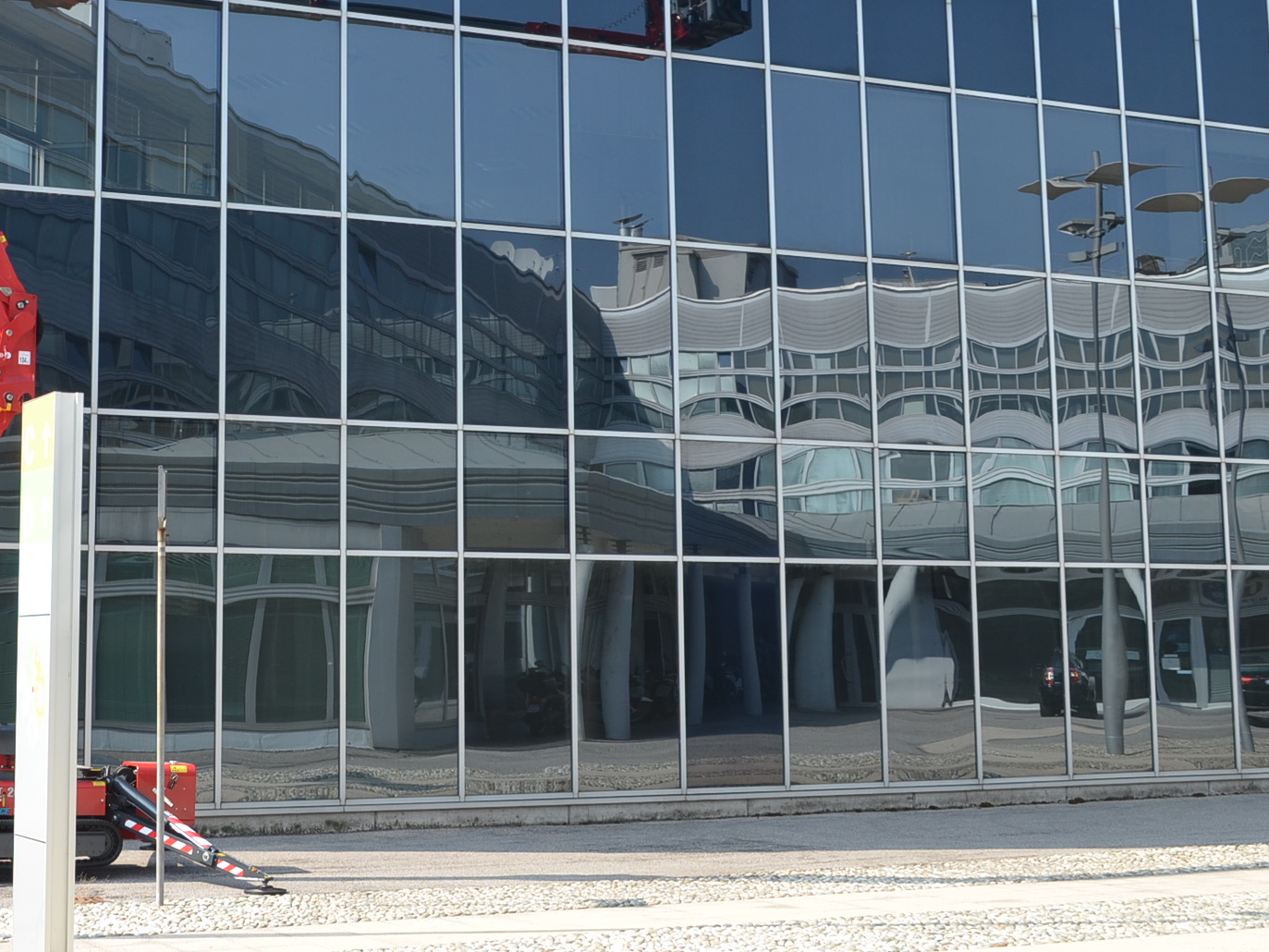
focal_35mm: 62
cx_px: 357
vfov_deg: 23.5
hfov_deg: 30.8
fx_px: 2273
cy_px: 287
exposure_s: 1/250
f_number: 8
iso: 200
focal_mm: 24
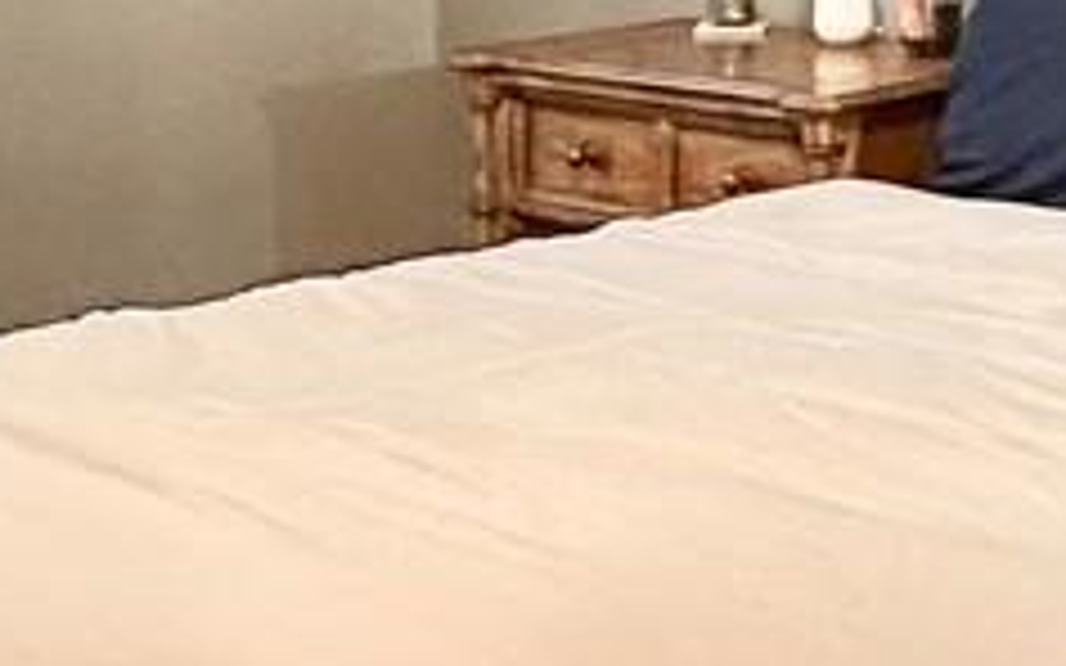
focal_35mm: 100
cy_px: -261
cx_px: 1021
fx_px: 2905
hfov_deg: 20.3
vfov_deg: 12.6
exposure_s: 1/60
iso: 250
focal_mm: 2.22
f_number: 2.2
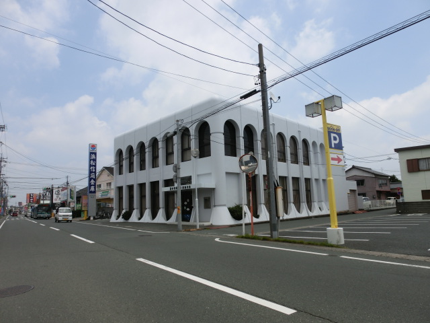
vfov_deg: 56.8
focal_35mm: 24
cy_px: 162
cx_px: 215
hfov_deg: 71.6
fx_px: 298
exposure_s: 1/320
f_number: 7.9
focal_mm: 4.24
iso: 80
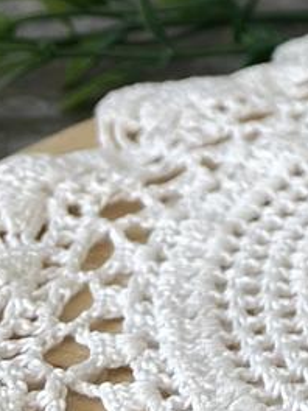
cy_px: -230
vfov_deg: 17.8
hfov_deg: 13.9
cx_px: 513
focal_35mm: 97
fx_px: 1151
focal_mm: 5.1
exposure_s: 1/121
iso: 100
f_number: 1.6
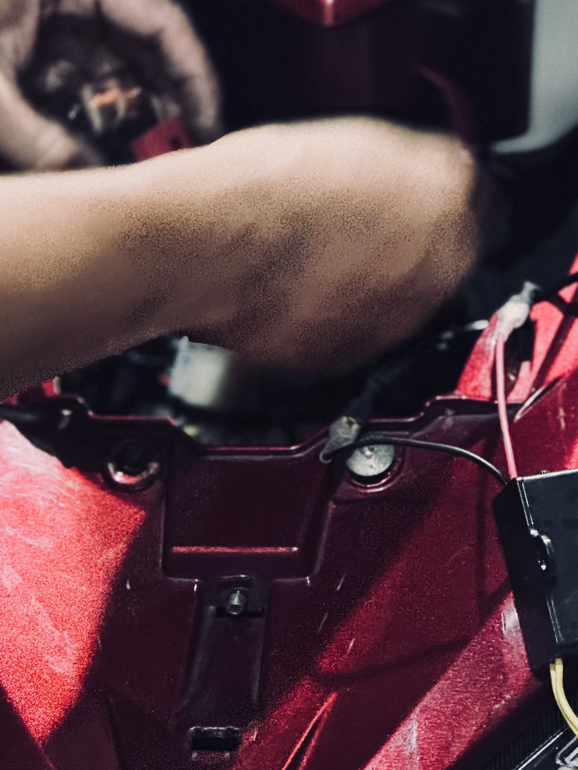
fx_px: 3762
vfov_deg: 11.7
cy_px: 526
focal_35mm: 169
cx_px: 280
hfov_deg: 8.8
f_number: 2.8
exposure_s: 1/25
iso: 1250
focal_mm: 9
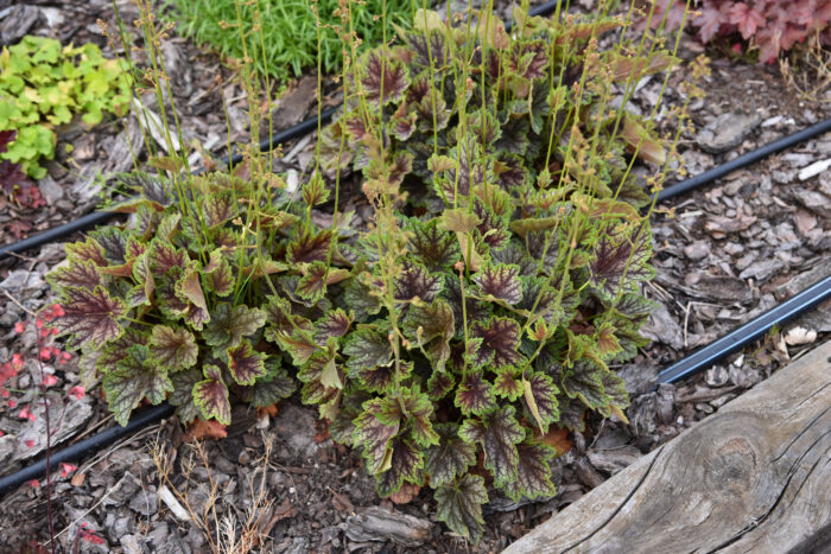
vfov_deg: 27.0
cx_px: 416
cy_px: 277
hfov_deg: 39.6
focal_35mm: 50
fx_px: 1154
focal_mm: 50
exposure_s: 1/160
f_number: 4.5
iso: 200
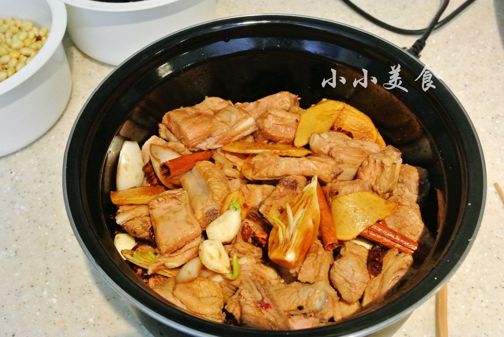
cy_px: 168
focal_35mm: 40
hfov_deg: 48.4
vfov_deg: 33.5
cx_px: 252
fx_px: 561
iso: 3200
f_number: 4.2
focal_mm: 15
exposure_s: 1/50
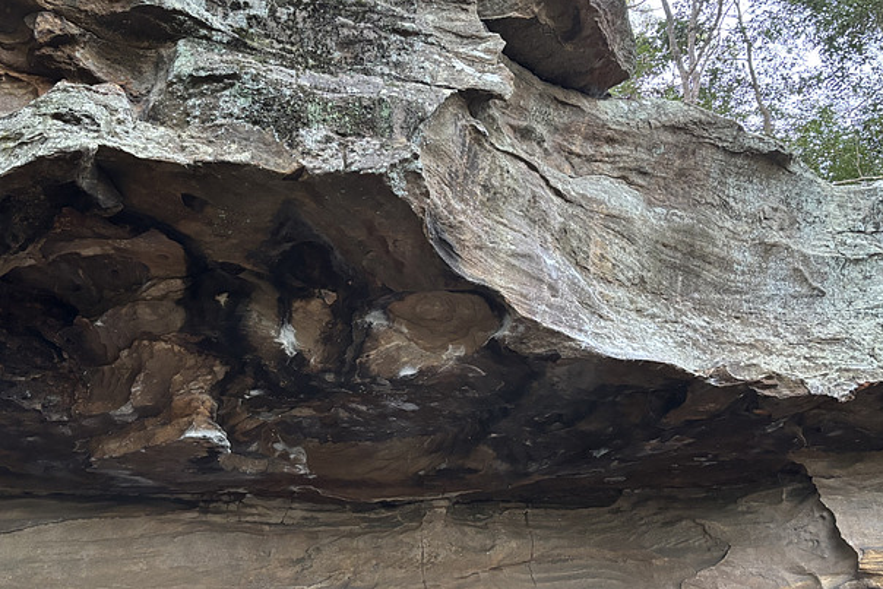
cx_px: 368
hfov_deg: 55.5
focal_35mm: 34
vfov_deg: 38.9
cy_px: 269
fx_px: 834
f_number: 1.6
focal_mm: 5.96
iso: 500
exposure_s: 1/47
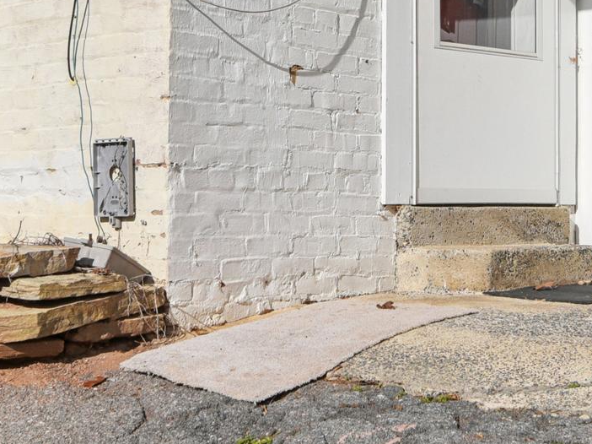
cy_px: 26
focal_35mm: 87
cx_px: 443
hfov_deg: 22.3
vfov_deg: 16.7
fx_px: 1487
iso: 400
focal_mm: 31
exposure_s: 1/4000
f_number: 8
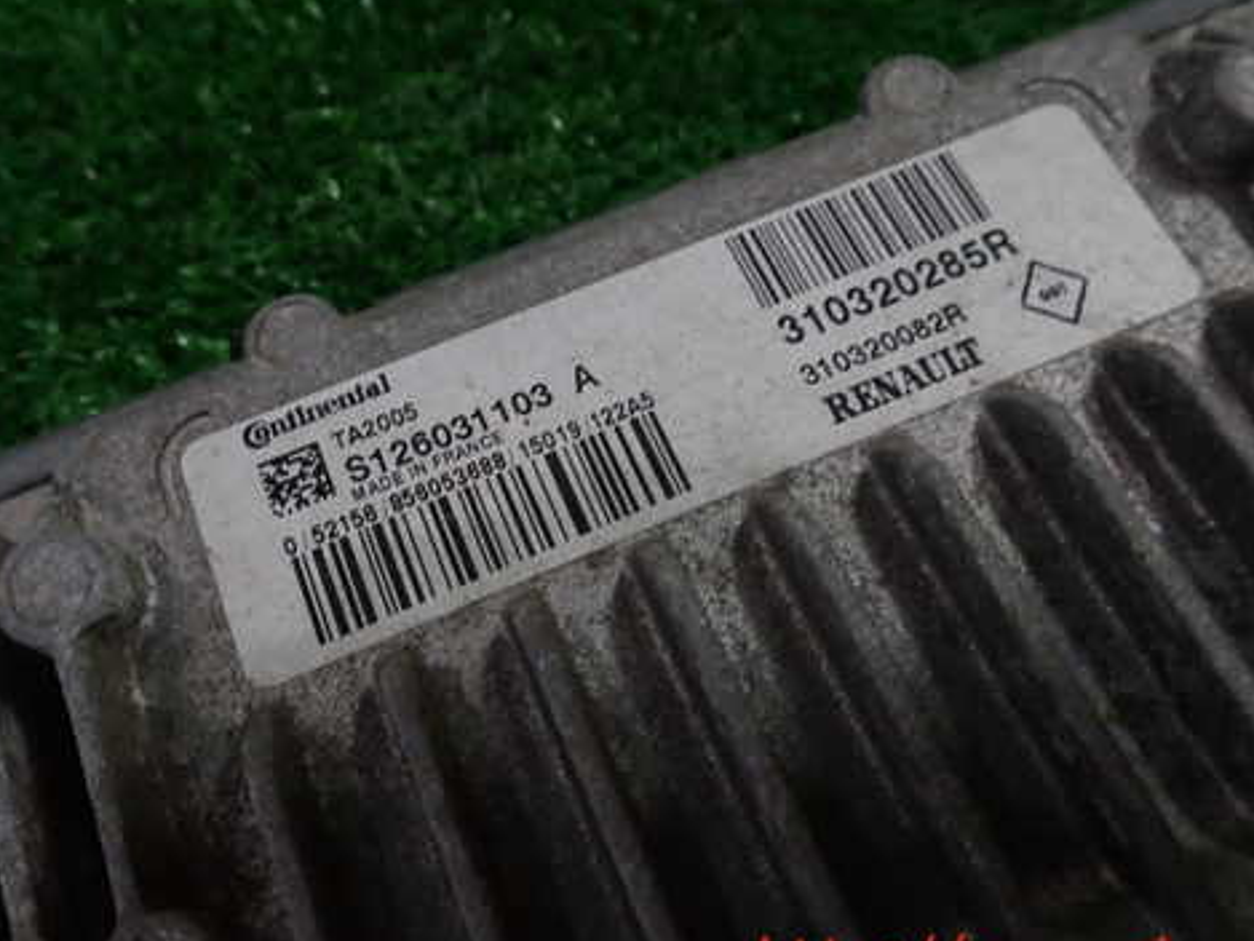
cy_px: 396
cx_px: 561
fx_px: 1160
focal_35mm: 32
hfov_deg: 56.7
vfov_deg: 44.0
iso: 125
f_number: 2.8
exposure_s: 1/60
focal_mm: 4.5
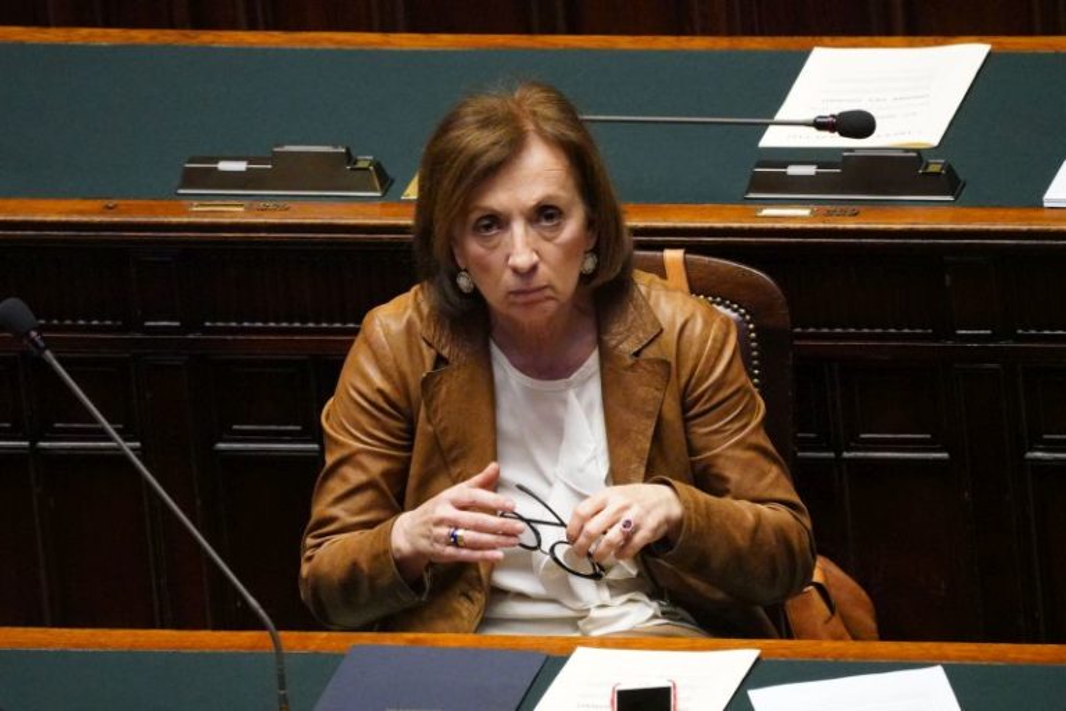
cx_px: 533
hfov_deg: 3.4
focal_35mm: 600
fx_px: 17765
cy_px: 356
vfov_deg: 2.3
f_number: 5.6
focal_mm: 400
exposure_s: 1/160
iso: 12800
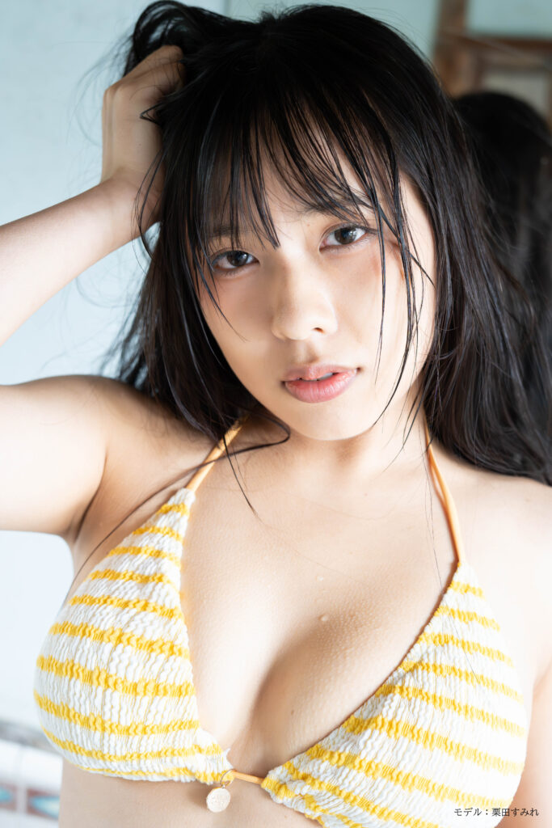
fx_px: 1150
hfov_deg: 27.0
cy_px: 414
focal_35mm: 50
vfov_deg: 39.6
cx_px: 276
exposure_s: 1/90
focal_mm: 50
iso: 6400
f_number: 4
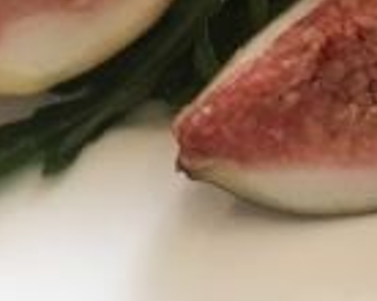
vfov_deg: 9.9
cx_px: 667
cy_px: -294
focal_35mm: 144
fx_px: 1604
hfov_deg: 12.3
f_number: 2.2
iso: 40
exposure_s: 1/17
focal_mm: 4.15
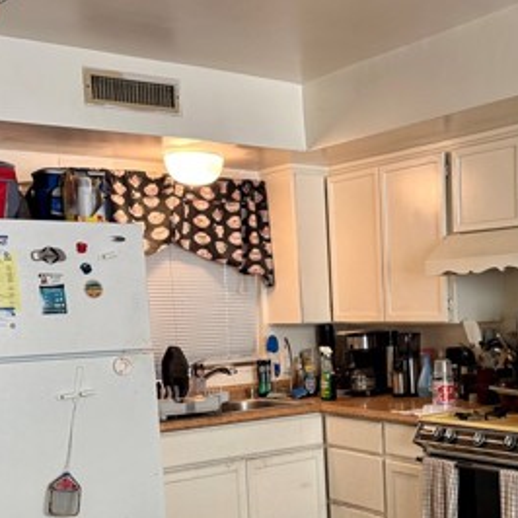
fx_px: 863
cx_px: 430
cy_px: 401
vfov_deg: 32.6
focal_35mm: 51
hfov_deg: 32.3
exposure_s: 1/60
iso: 160
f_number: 1.78
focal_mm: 6.76
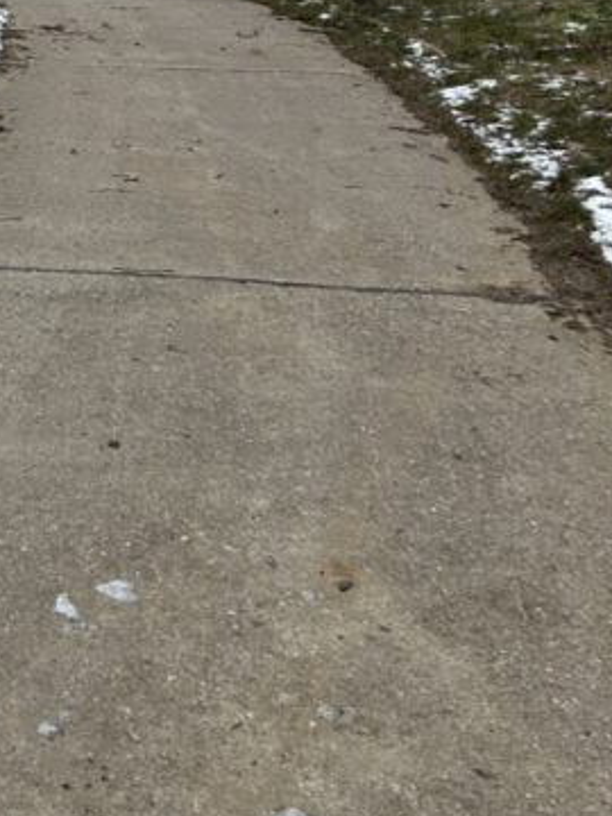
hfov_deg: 19.3
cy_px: 45
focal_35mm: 74
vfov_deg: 25.3
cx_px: -18
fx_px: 1744
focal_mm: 5.7
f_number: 1.5
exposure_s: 1/1468
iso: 50
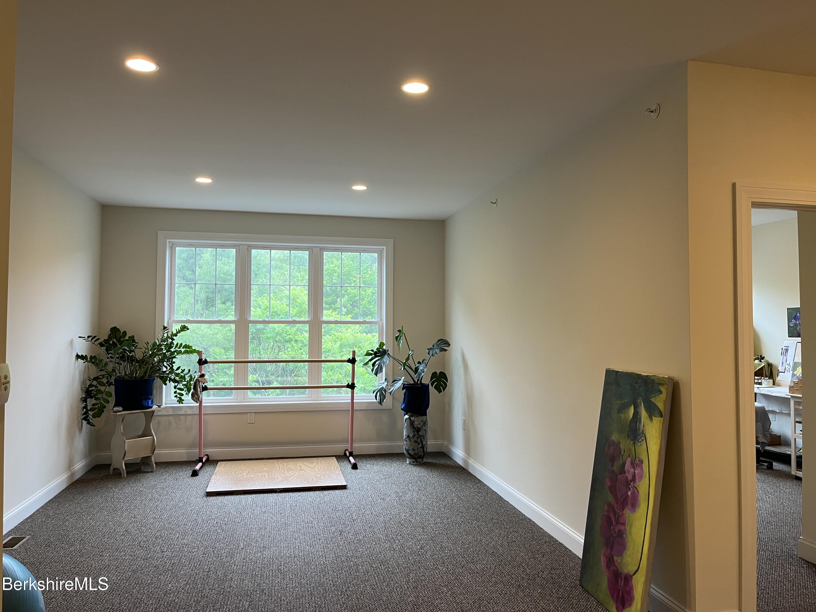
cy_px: 306
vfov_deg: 53.1
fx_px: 613
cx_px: 408
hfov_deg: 67.3
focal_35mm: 26
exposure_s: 1/60
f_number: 1.6
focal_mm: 5.1
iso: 80
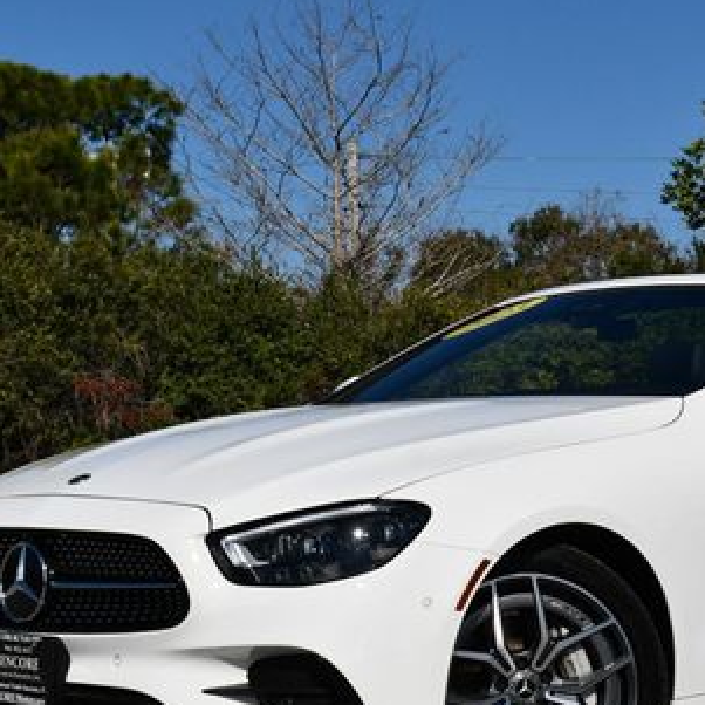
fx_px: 2166
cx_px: 560
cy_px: 415
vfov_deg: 18.5
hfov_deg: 18.3
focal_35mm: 94
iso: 100
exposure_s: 1/500
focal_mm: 26
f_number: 10
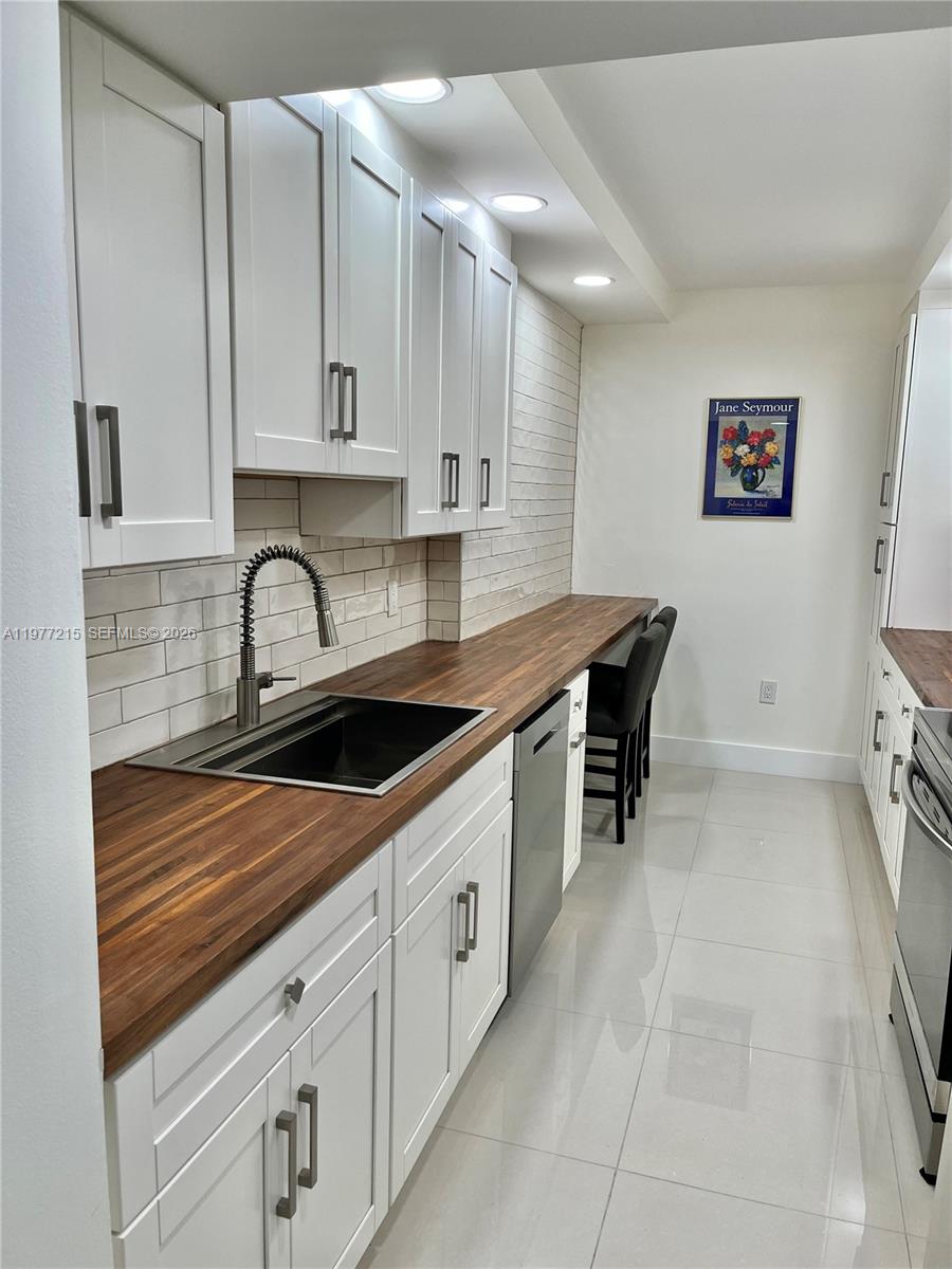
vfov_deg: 67.3
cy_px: 634
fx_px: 953
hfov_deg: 53.1
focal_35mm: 26
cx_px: 476
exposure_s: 1/120
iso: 64
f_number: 1.6
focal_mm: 5.1
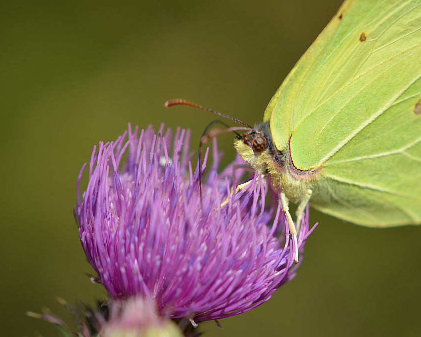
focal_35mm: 324
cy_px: 168
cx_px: 250
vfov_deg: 4.8
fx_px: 4037
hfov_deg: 6.0
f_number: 8
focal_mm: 190
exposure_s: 1/250
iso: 100
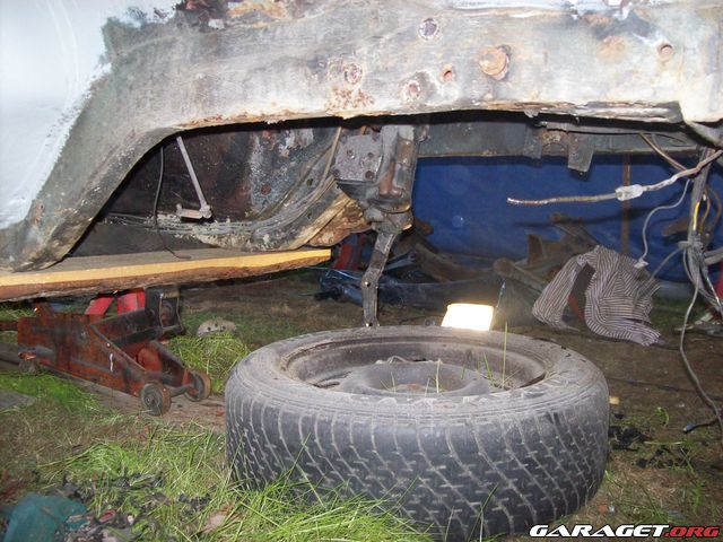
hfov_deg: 51.4
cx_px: 362
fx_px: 752
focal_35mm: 36
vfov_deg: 39.7
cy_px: 271
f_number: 2.7
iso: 200
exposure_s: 1/64
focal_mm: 6
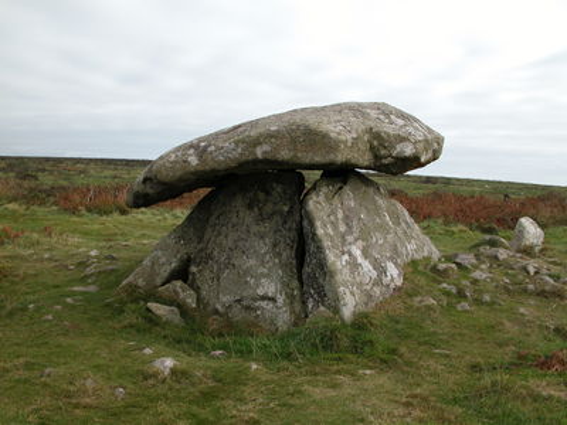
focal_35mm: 35
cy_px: 212
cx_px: 284
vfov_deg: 40.7
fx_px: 573
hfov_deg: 52.6
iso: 100
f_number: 5.6
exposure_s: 1/221
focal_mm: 8.9
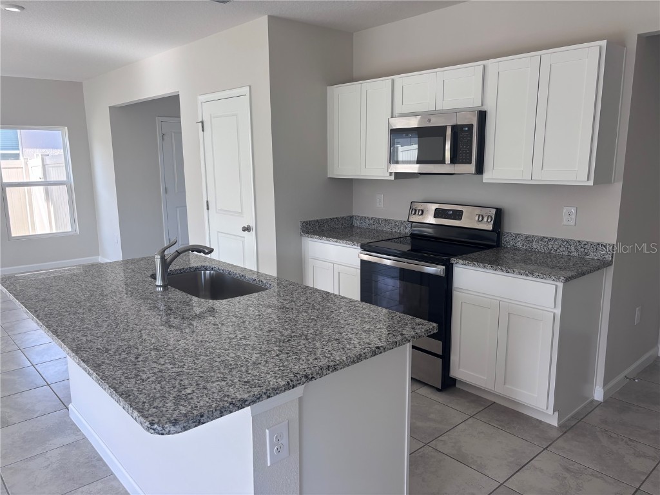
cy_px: 248
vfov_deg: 53.1
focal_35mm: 26
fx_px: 496
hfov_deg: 67.3
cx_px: 330
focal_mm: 5.96
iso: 32
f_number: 1.6
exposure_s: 1/128
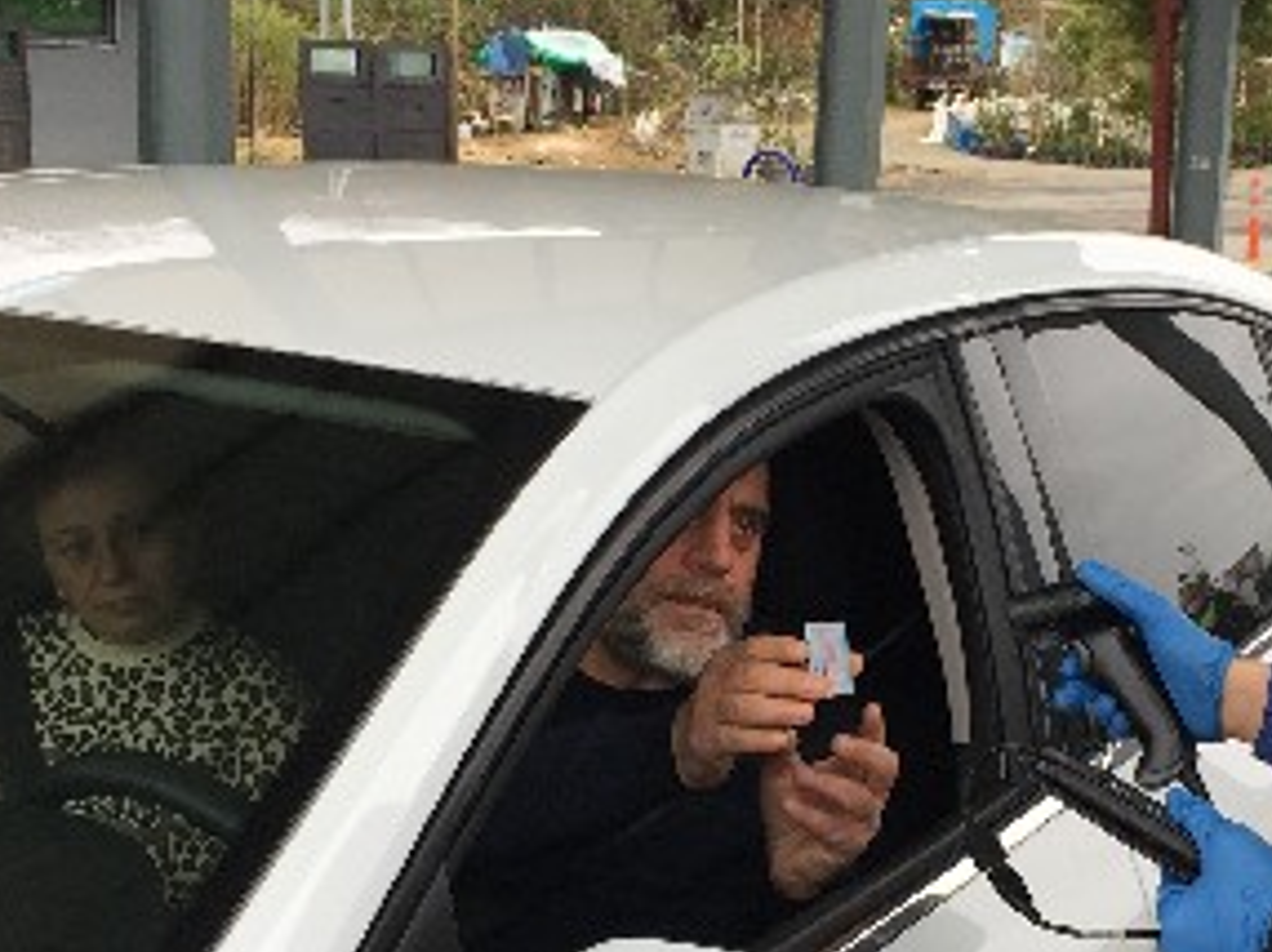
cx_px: 809
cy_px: 681
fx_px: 2497
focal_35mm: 68
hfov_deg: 28.5
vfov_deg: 21.4
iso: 32
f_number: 2.2
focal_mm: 4.15
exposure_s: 1/168
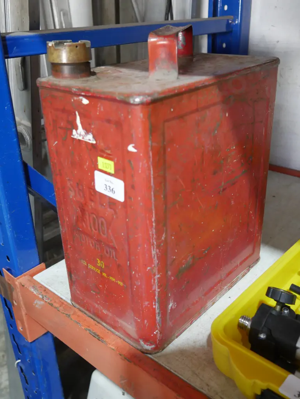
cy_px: 200
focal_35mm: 34
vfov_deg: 53.9
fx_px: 393
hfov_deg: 41.8
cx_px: 150
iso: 800
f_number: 4
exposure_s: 1/60
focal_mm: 17
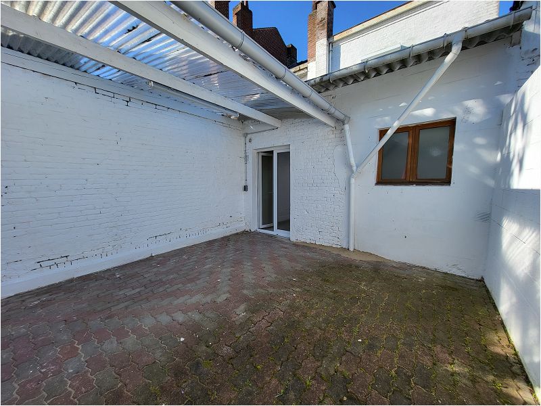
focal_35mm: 13
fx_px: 203
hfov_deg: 106.2
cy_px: 203
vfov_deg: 89.9
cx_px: 270
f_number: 2.2
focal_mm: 1.74
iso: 32
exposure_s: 1/443
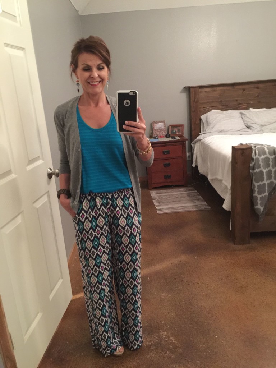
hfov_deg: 48.2
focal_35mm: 29
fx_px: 308
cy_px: 184
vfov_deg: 61.7
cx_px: 138
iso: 160
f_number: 2.2
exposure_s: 1/4
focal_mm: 4.15
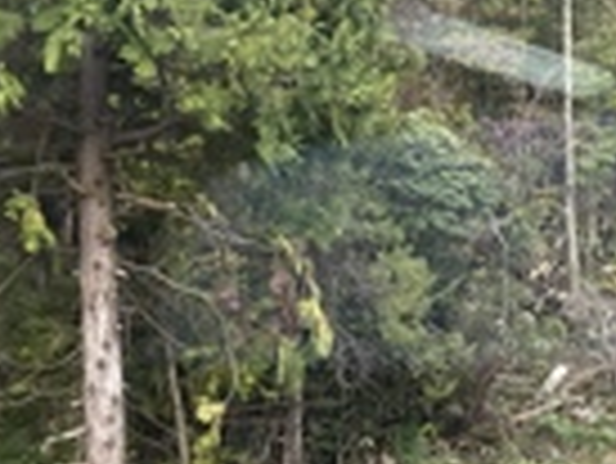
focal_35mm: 95
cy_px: 827
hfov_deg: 20.5
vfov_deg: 13.9
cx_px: 450
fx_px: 1692
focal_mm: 4.2
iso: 32
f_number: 1.6
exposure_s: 1/134
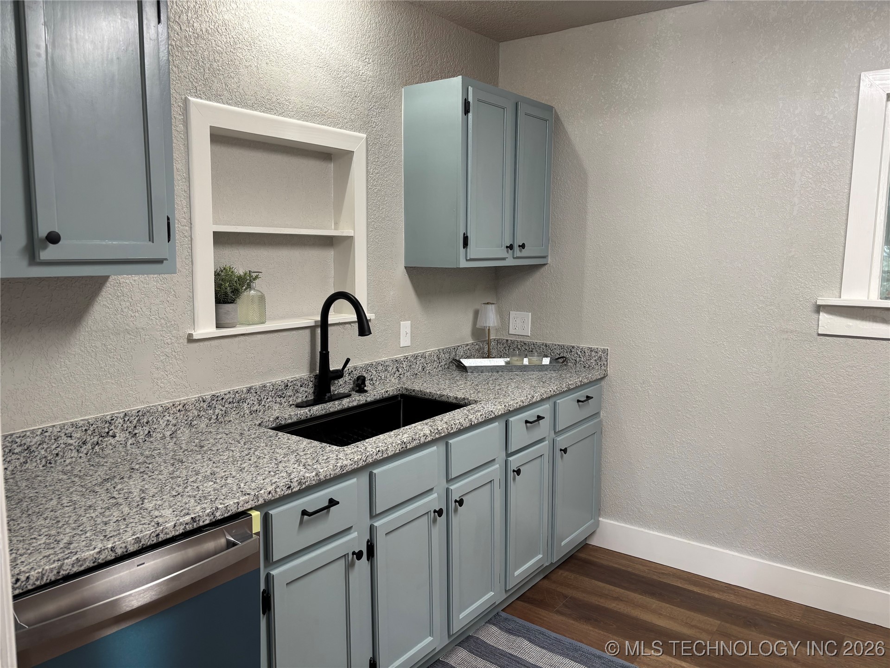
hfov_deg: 67.3
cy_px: 334
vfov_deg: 53.1
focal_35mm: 26
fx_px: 668
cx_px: 445
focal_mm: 5.96
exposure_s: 1/60
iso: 80
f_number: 1.6
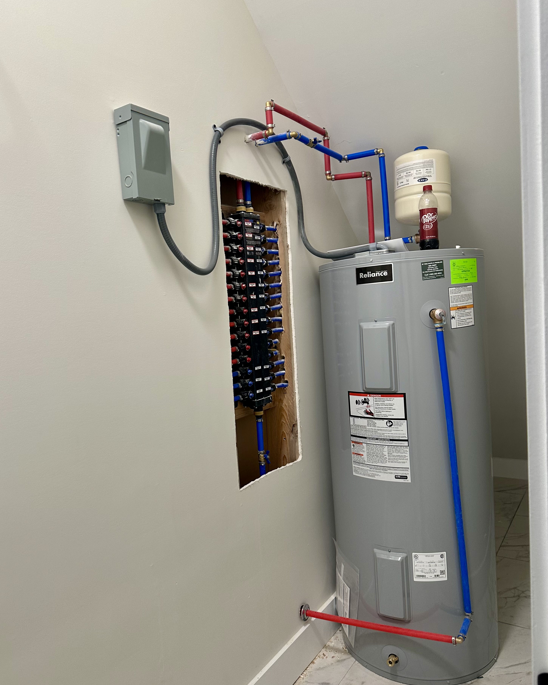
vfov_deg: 66.0
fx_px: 527
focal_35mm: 26
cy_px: 351
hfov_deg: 54.9
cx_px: 264
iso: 160
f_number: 1.78
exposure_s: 1/60
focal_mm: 6.86
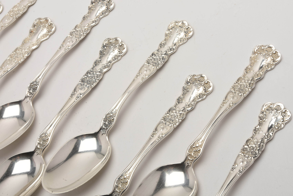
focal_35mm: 82
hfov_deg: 24.6
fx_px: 672
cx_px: 146
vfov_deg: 16.6
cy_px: 98
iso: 100
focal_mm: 55
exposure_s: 1/125
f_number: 25
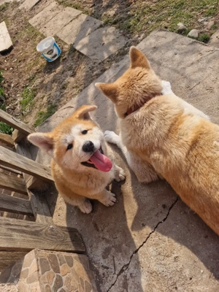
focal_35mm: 23
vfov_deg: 73.9
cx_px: 110
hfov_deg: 58.9
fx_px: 194
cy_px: 146
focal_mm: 6.4
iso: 50
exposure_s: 1/909
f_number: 1.8
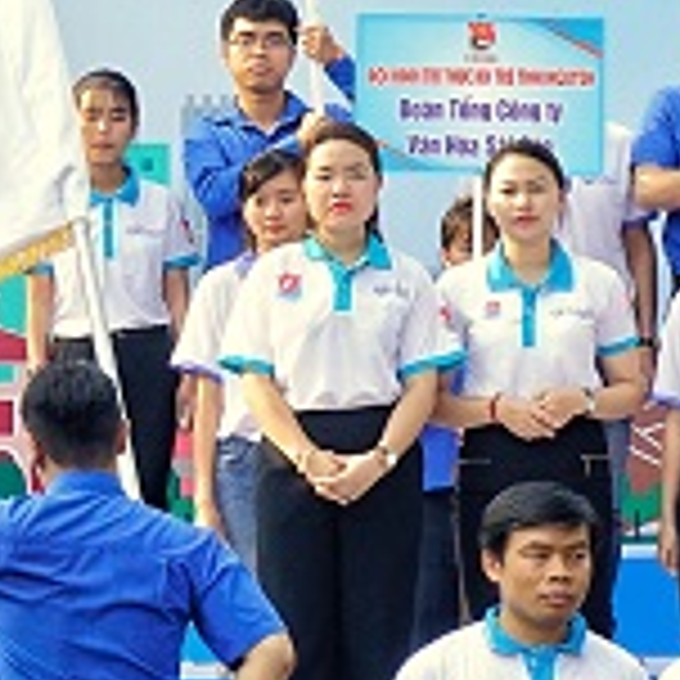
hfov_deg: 6.5
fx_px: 5912
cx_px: -248
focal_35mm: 266
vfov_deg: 6.6
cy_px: 320
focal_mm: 42
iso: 400
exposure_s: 1/200
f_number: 8
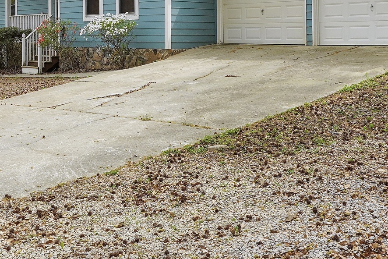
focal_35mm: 52
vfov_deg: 24.9
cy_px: 8
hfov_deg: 38.1
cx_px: 175
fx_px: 560
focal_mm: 10
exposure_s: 1/125
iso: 100
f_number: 9
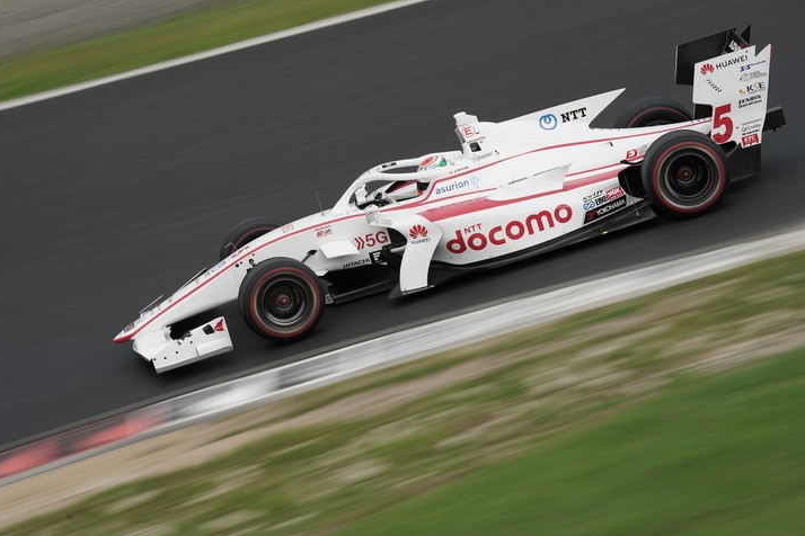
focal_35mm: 252
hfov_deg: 8.2
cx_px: 400
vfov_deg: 5.5
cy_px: 269
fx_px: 5635
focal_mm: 250
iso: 100
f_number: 13
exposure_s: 1/80
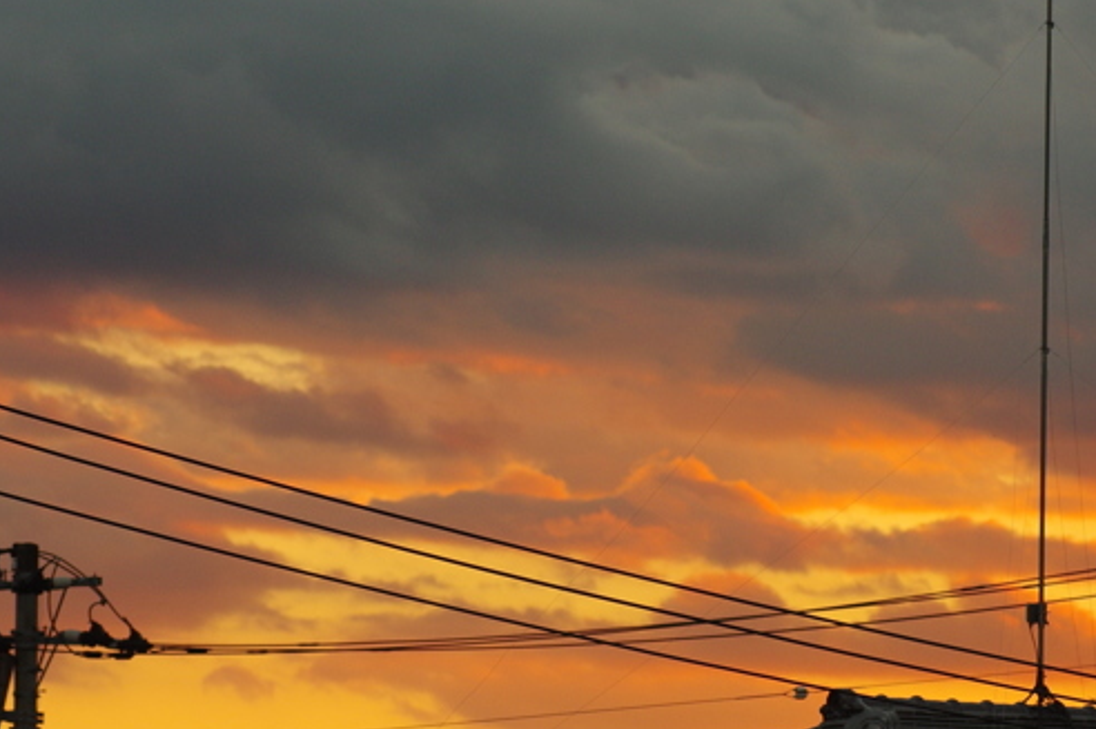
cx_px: 847
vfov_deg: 4.9
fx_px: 8546
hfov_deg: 7.3
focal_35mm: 281
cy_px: 390
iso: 320
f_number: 5.6
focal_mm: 90
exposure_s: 1/160
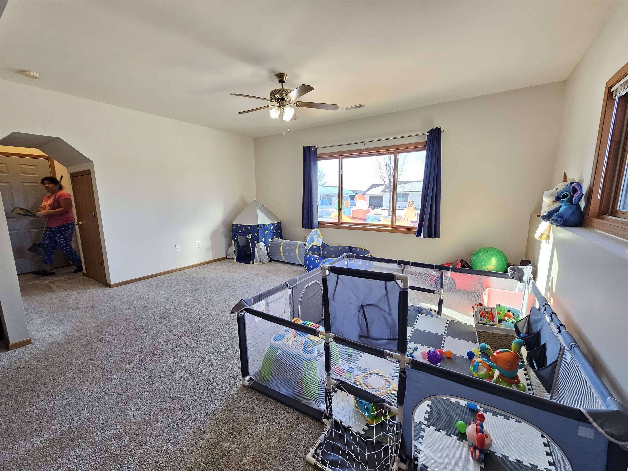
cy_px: 236
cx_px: 314
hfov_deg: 106.2
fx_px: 236
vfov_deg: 89.9
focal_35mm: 13
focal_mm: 2.2
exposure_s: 1/60
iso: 125
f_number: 2.2
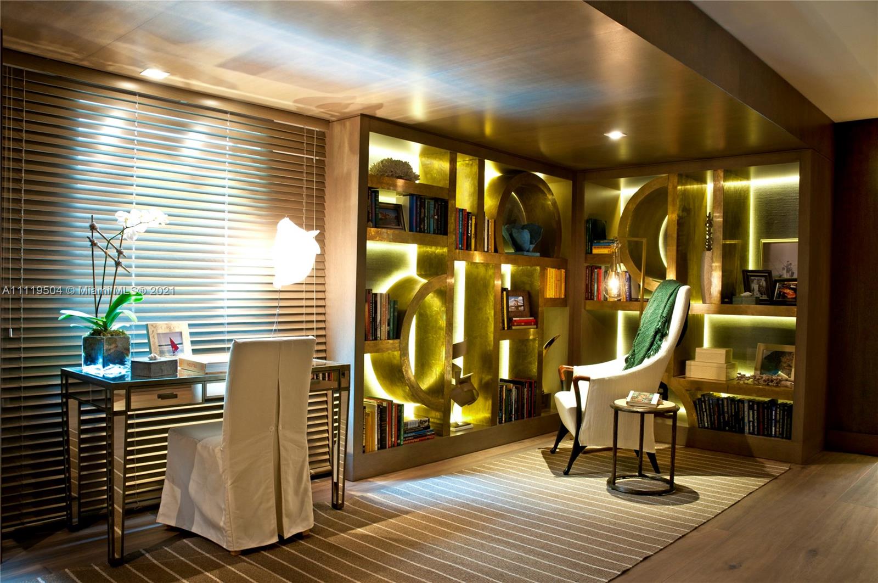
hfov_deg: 67.5
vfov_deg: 47.8
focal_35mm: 27
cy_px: 292
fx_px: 658
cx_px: 439
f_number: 7.1
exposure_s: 1.3
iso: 200
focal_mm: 18
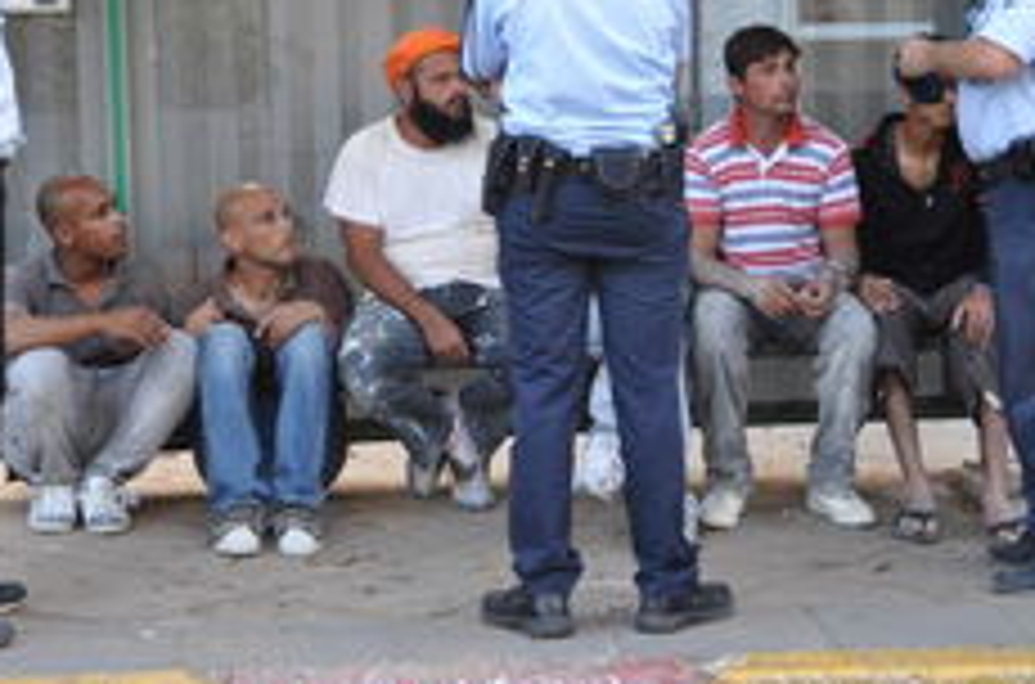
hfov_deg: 17.1
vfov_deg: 11.3
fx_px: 3441
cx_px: 639
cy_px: 160
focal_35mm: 120
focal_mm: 46
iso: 360
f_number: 5.6
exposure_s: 1/125
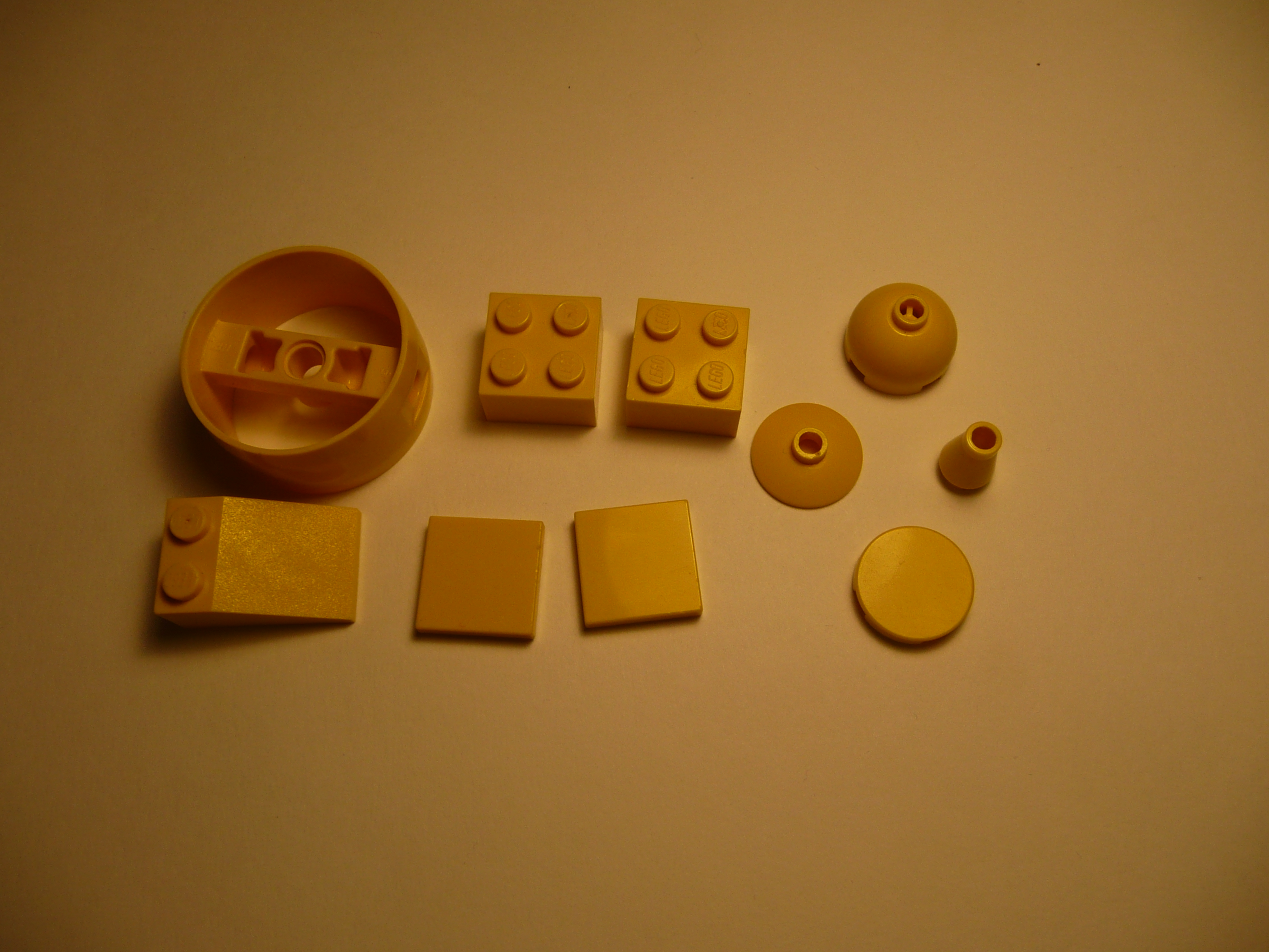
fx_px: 1026
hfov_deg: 63.4
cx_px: 634
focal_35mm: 28
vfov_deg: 49.7
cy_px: 476
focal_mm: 4.6
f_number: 3.3
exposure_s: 1/80
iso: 100
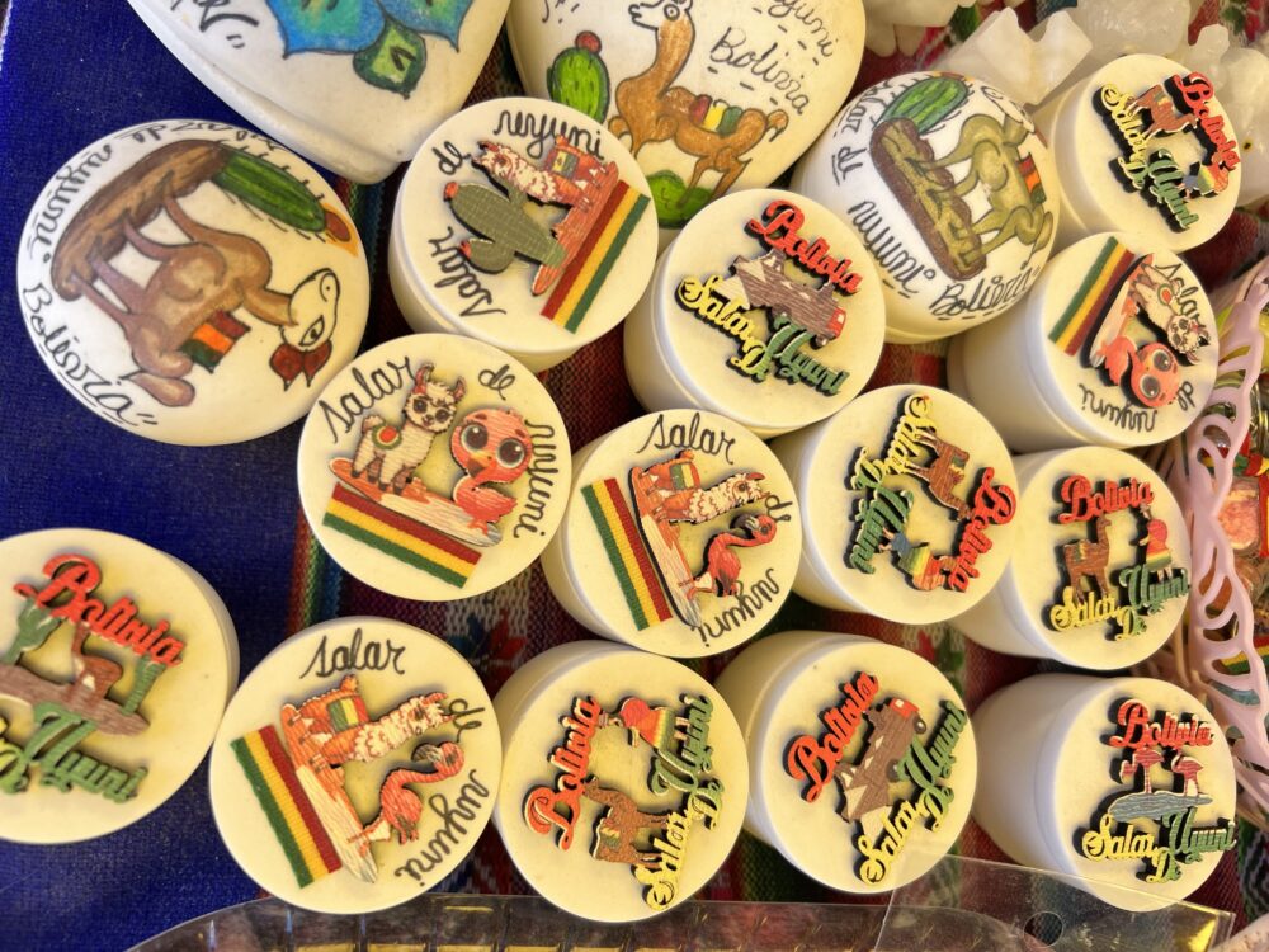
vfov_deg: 53.1
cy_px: 476
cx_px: 634
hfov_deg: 67.3
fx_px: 953
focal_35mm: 26
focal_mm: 5.7
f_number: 1.5
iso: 50
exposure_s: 1/439
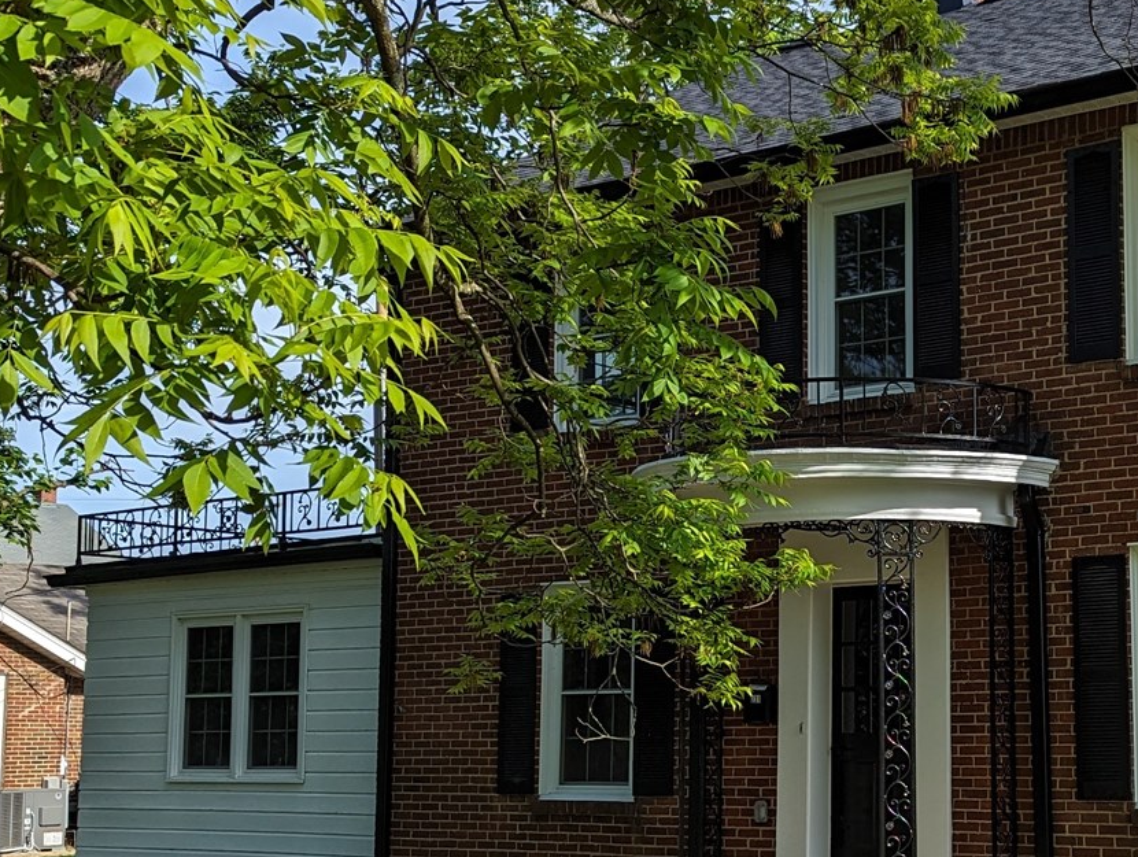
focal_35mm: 59
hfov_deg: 31.9
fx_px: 1942
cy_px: 553
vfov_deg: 24.8
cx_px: 890
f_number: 1.85
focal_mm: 6.81
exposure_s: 1/1689
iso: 45
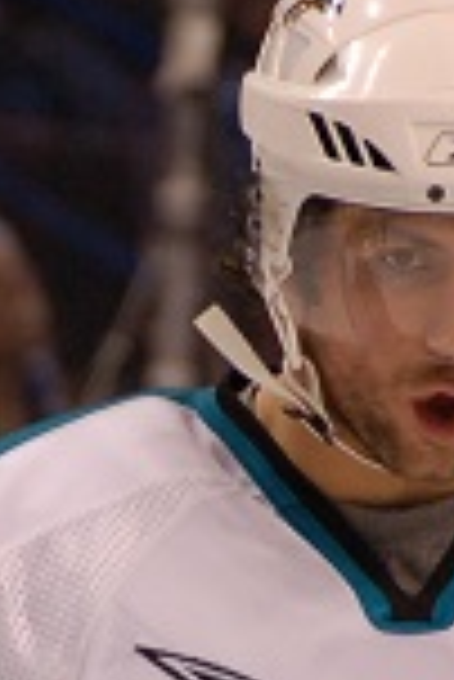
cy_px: 511
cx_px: 139
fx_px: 29931
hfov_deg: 0.9
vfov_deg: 1.3
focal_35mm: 1586
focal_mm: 200
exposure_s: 1/200
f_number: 5.6
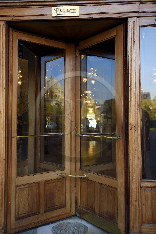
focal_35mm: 35
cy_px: 117
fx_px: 227
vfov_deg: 54.4
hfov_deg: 37.9
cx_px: 78
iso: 200
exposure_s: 1/250
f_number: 2.8
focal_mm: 35
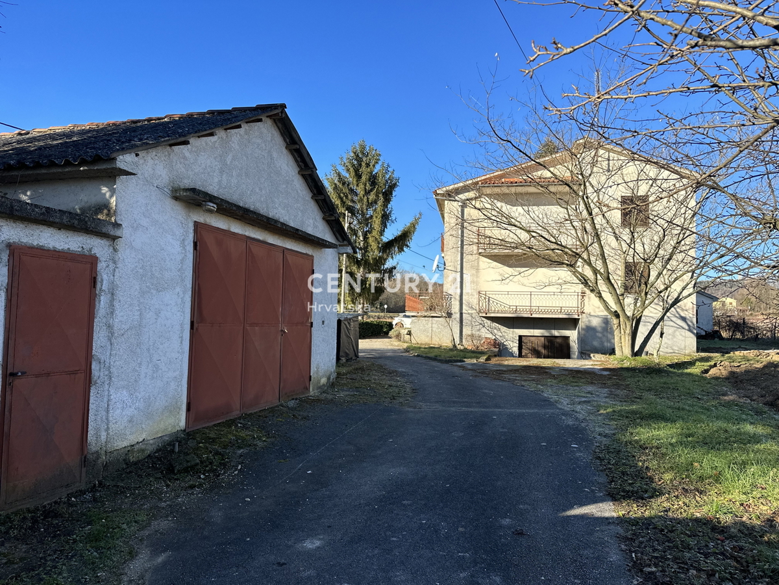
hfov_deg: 71.6
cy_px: 292
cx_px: 390
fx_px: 540
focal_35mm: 24
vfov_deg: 56.8
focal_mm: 6.86
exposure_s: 1/2469
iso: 80
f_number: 1.78
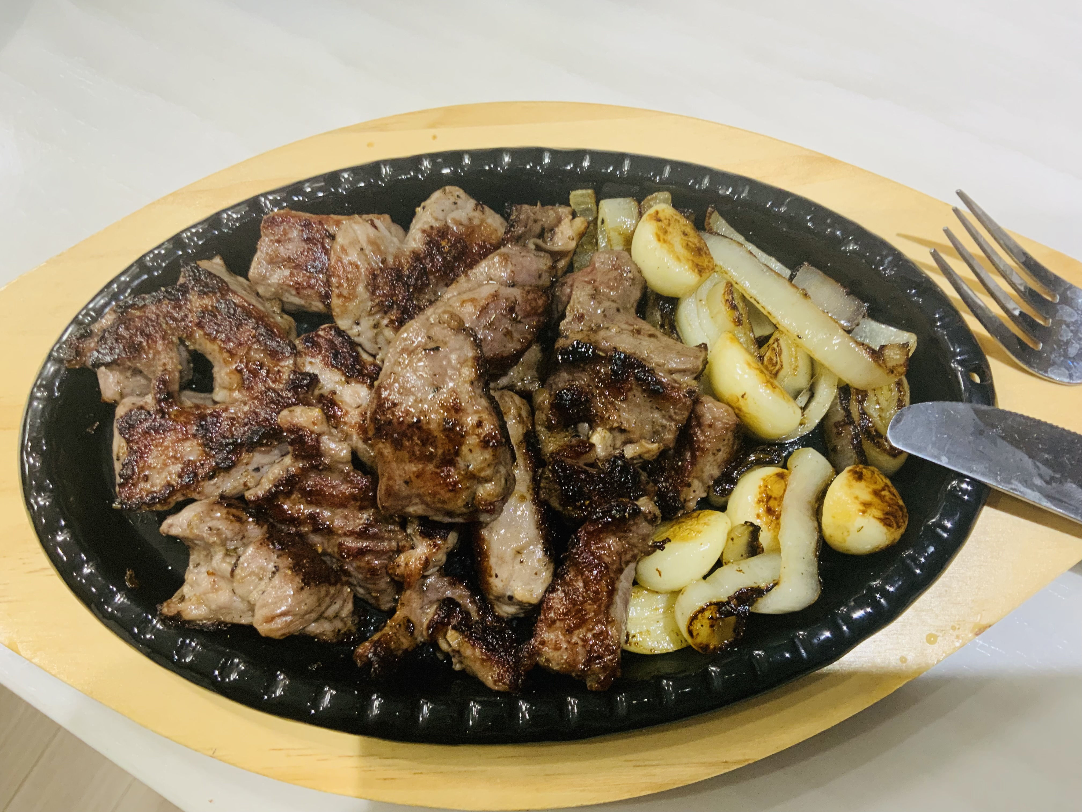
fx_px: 906
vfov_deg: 48.2
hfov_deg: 61.7
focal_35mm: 29
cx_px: 541
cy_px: 406
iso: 100
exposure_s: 1/60
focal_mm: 3
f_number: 1.8
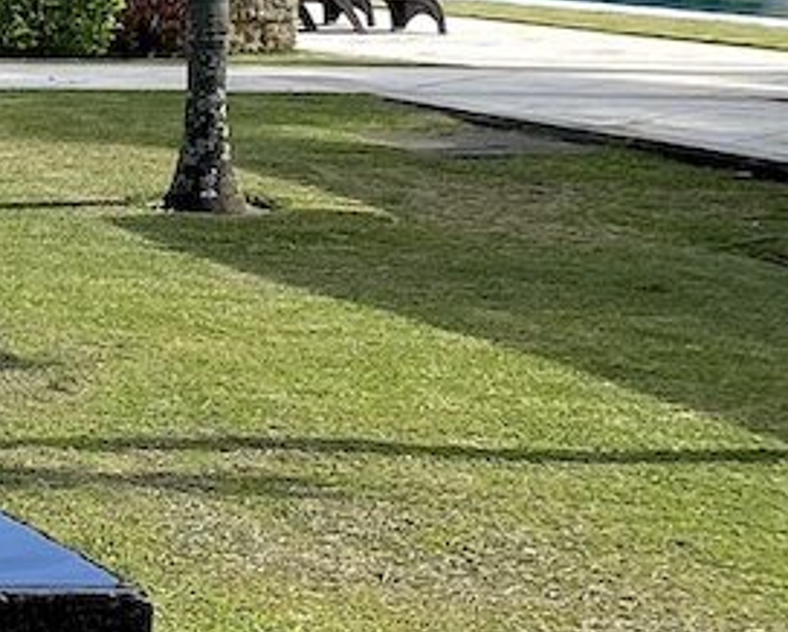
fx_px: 2941
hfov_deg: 12.1
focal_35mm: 126
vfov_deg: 12.2
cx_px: -1127
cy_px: 123
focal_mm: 4.25
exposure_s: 1/2268
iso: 32
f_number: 1.8
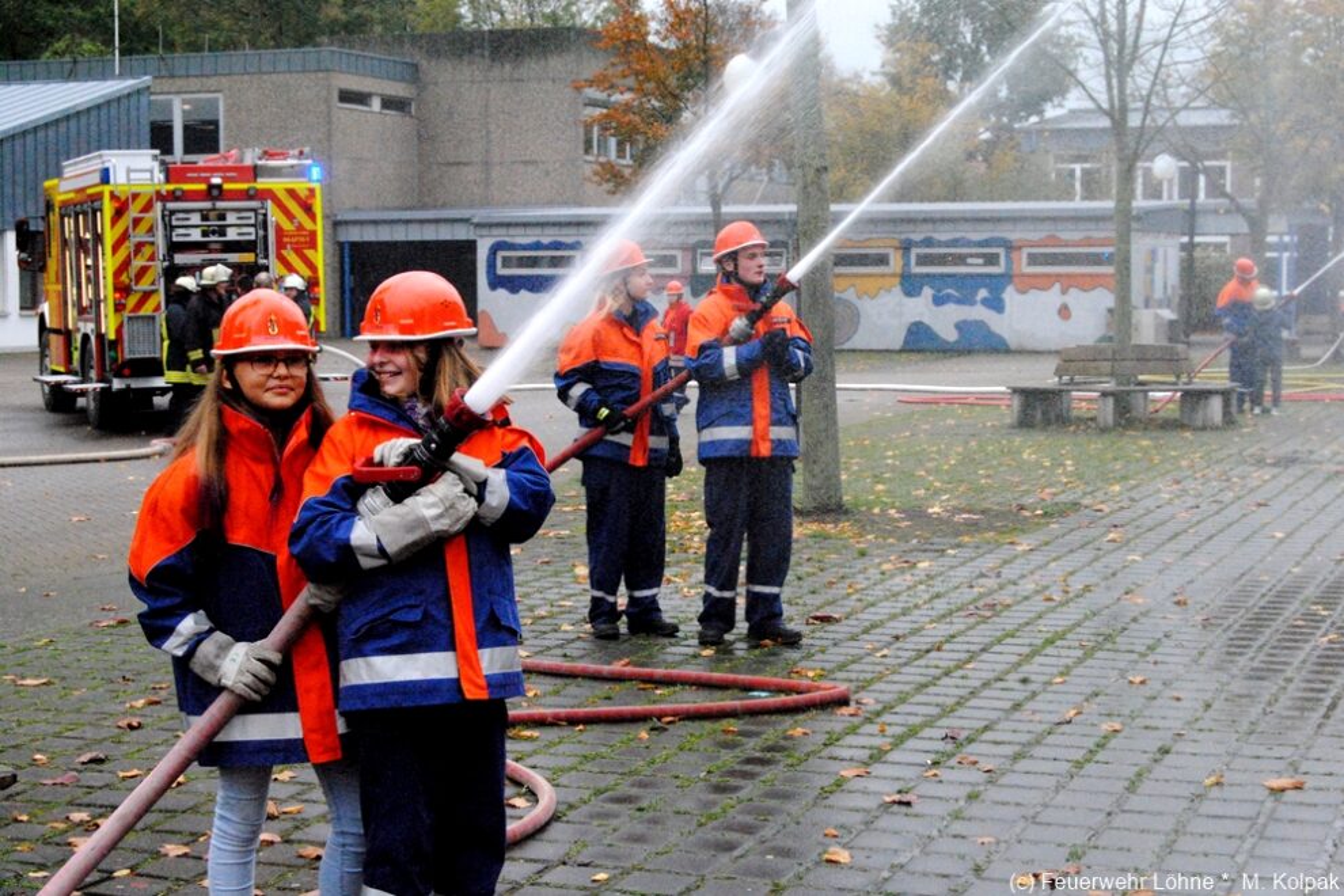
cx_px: 672
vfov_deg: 21.6
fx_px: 2352
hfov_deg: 31.9
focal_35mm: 63
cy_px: 448
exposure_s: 1/500
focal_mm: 42
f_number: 13
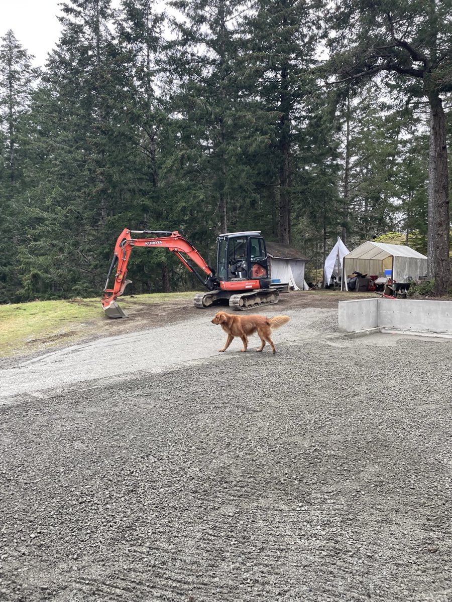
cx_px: 226
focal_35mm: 26
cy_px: 301
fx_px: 453
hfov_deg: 53.1
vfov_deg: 67.3
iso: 50
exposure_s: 1/121
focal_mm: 4.2
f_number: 1.6
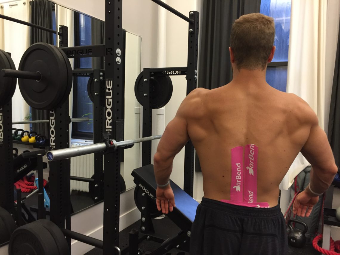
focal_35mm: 29
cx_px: 170
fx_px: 285
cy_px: 128
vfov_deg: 48.2
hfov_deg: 61.7
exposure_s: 1/30
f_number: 2.2
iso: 125
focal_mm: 4.15
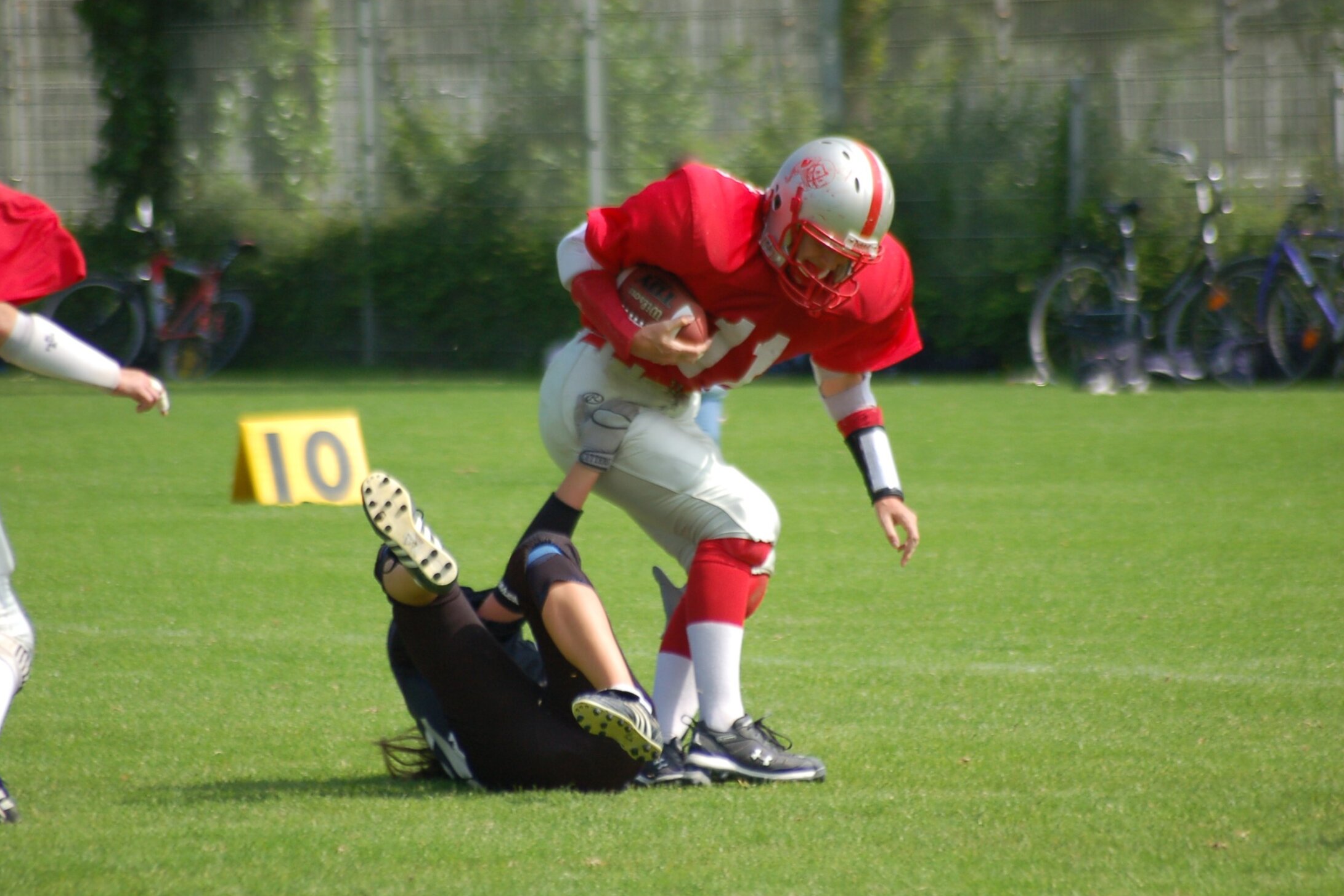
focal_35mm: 453
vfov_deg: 3.0
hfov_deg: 4.6
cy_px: 449
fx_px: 16911
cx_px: 667
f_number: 5.6
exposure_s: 1/1000
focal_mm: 300
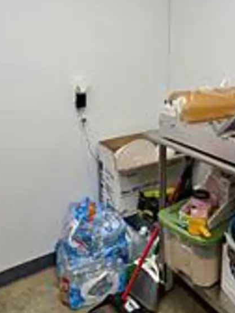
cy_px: 83
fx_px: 362
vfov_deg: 45.4
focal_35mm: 40
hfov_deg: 34.5
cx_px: 198
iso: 64
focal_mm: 2.22
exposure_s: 1/99
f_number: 2.2
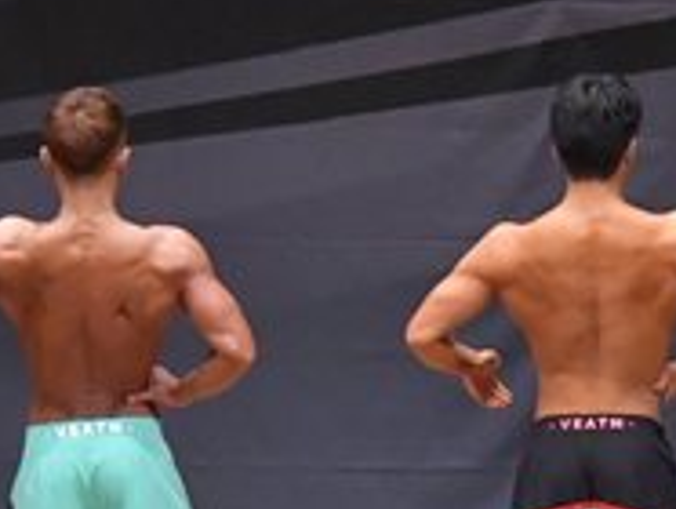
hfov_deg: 3.7
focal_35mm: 540
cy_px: 531
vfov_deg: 2.8
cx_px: 438
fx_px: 10559
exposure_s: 1/400
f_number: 5.6
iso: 6400
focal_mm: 90
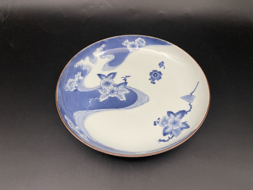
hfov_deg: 67.3
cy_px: 95
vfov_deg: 53.1
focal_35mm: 26
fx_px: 190
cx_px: 126
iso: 320
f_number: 1.6
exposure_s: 1/60
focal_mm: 4.2
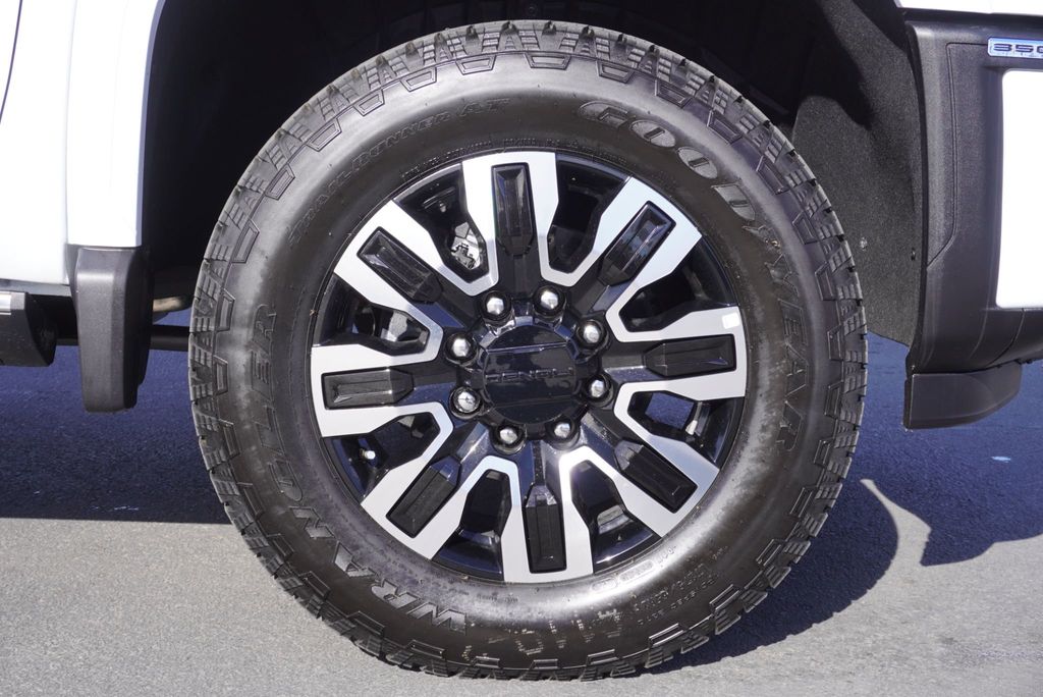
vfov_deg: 26.5
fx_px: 1478
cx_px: 522
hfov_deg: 38.9
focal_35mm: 51
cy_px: 348
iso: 100
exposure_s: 1/100
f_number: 9
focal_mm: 34
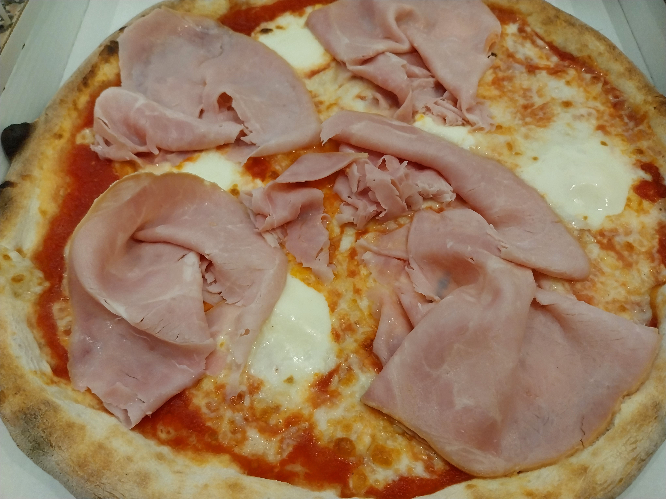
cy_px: 250
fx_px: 500
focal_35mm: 26
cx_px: 333
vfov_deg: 53.1
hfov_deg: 67.3
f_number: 1.8
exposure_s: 1/50
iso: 320
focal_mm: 4
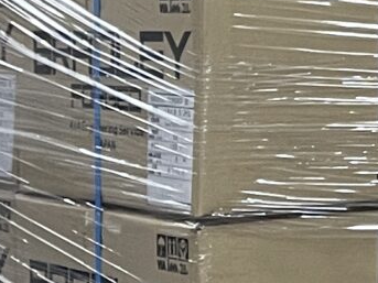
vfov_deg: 7.5
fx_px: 2118
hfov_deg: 8.5
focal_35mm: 194
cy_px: -122
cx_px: 1141
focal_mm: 5.1
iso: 160
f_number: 1.6
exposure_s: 1/60
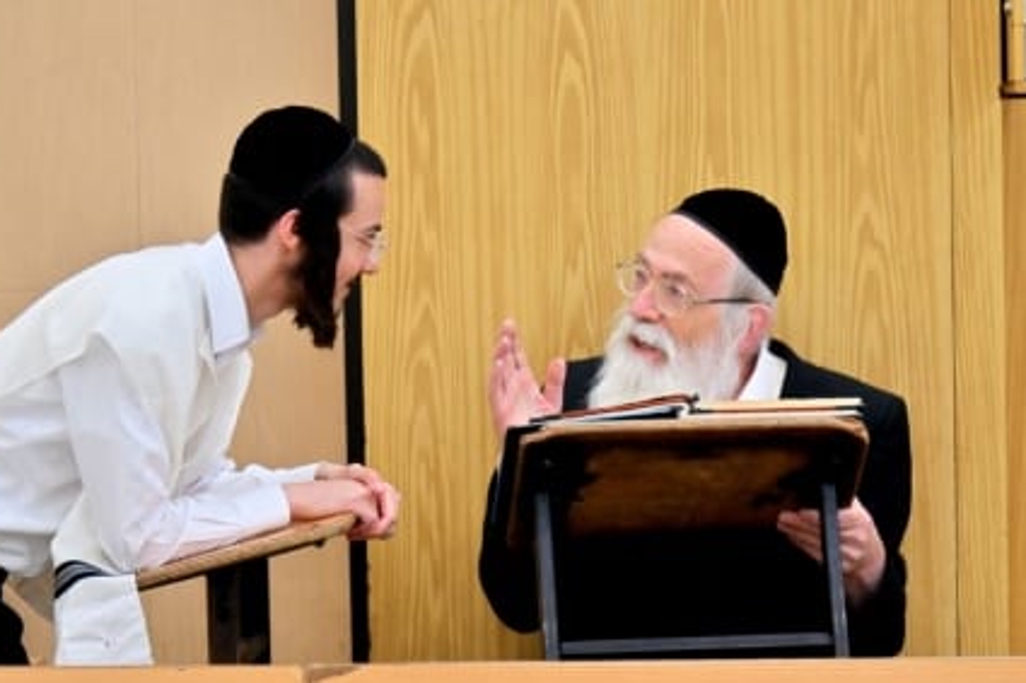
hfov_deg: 11.8
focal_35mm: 174
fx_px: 4957
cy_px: 340
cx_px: 507
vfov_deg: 7.9
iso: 1000
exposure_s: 1/320
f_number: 4
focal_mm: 110
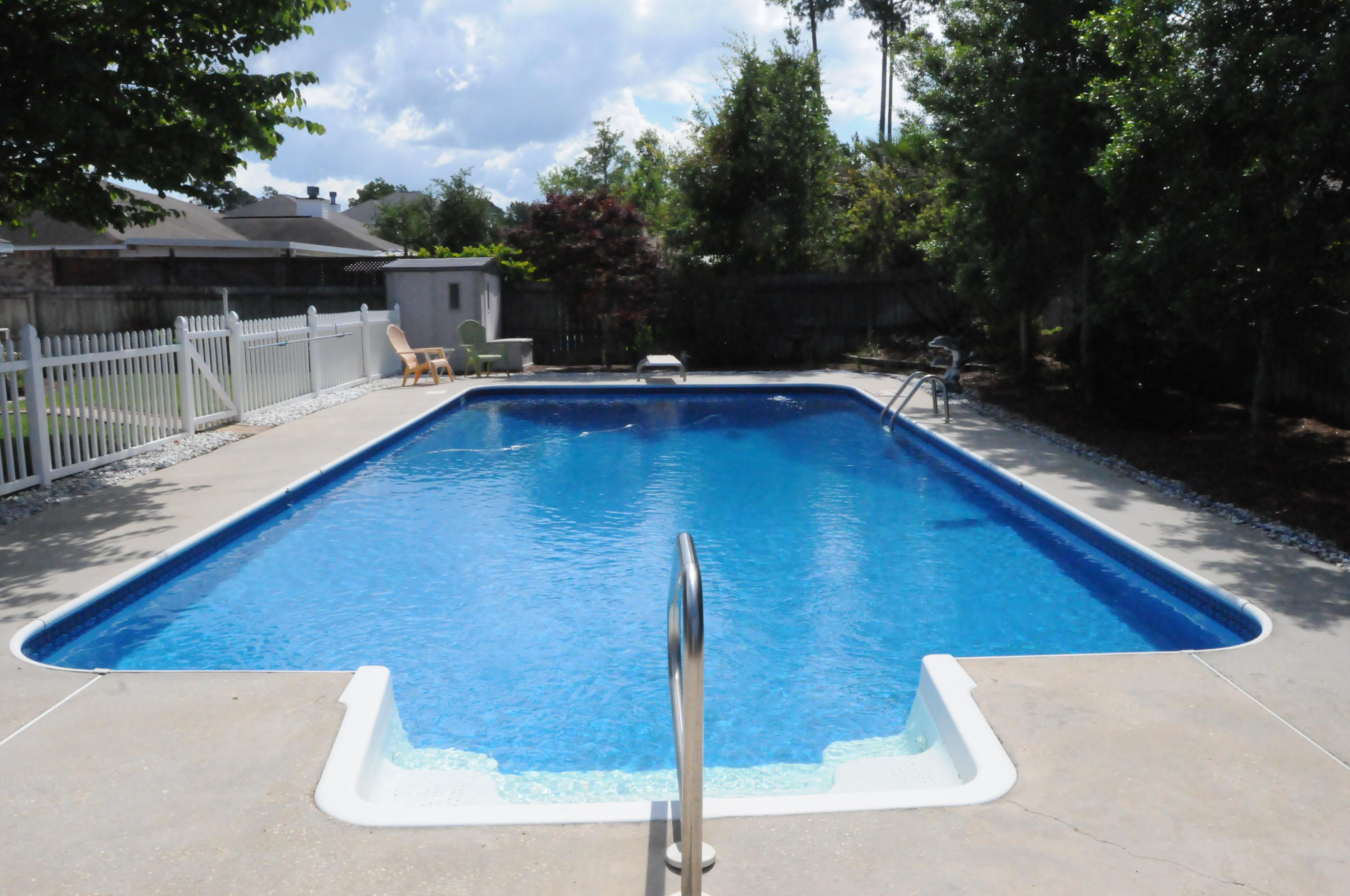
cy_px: 448
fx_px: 955
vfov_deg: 50.3
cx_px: 675
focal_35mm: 26
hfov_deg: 70.5
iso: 3200
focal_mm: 17
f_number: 20
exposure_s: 1/1600
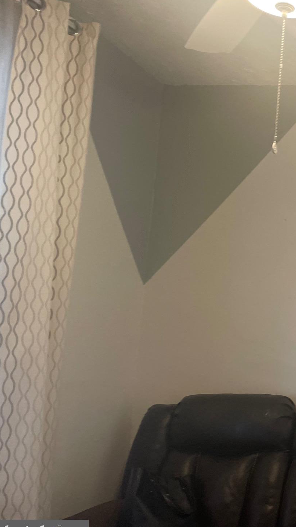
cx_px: 370
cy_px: 270
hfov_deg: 26.0
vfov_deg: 50.5
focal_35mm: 40
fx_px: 558
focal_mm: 4.2
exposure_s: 1/60
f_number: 1.6
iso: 125
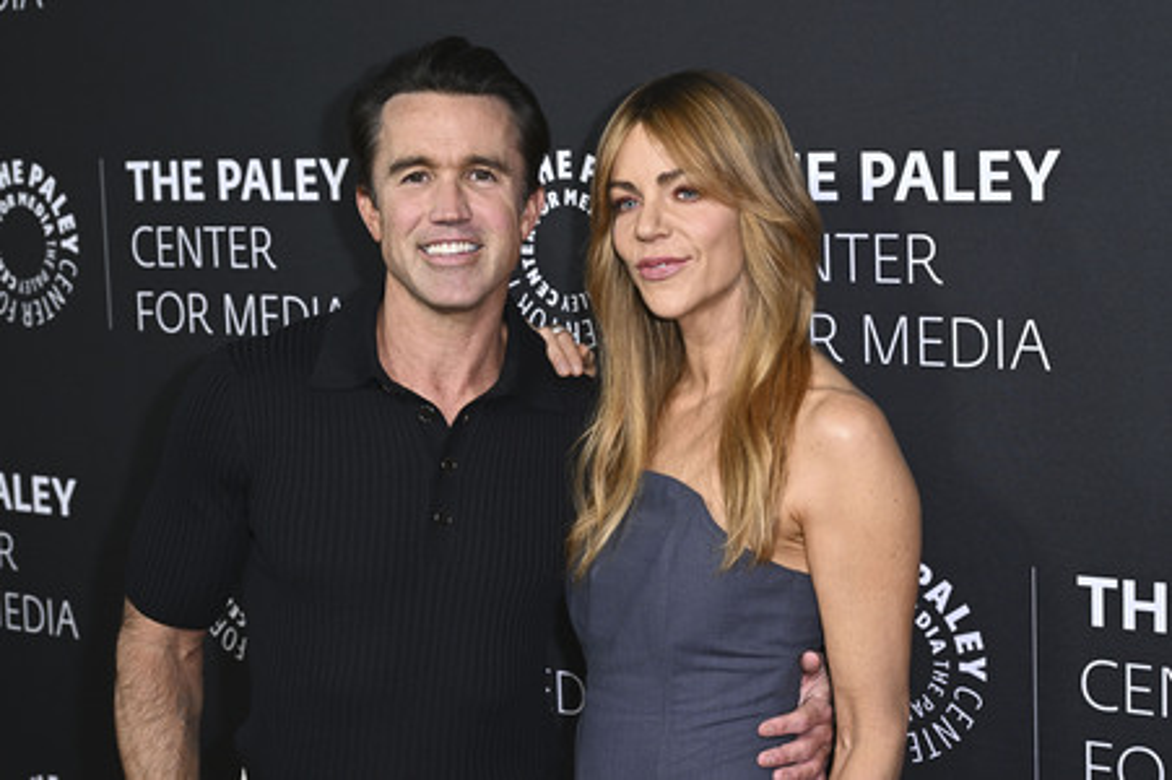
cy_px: 390
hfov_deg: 35.1
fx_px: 1854
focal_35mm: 57
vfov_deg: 23.7
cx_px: 586
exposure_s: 1/200
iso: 1250
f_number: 5.6
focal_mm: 57
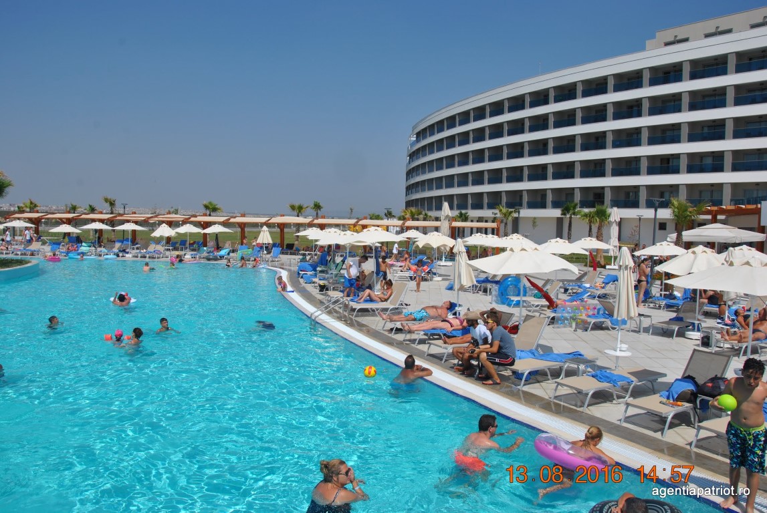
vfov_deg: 48.1
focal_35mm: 27
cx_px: 384
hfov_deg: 67.3
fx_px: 576
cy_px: 256
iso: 100
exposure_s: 1/400
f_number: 10
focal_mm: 18
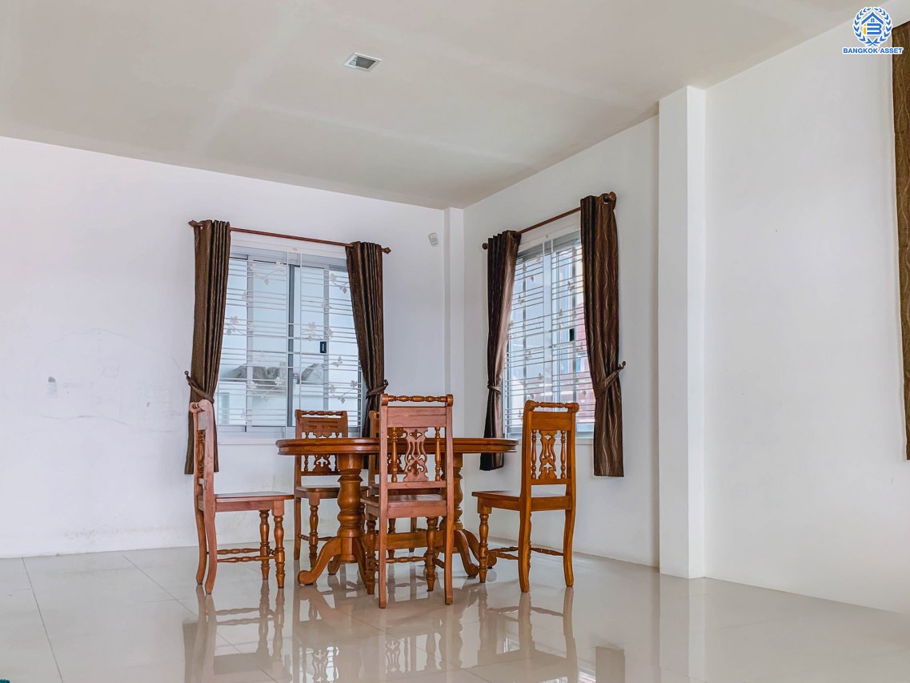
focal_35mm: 26
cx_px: 455
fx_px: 684
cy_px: 342
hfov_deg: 67.3
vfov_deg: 53.1
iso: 25
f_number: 1.8
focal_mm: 4.25
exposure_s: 1/500
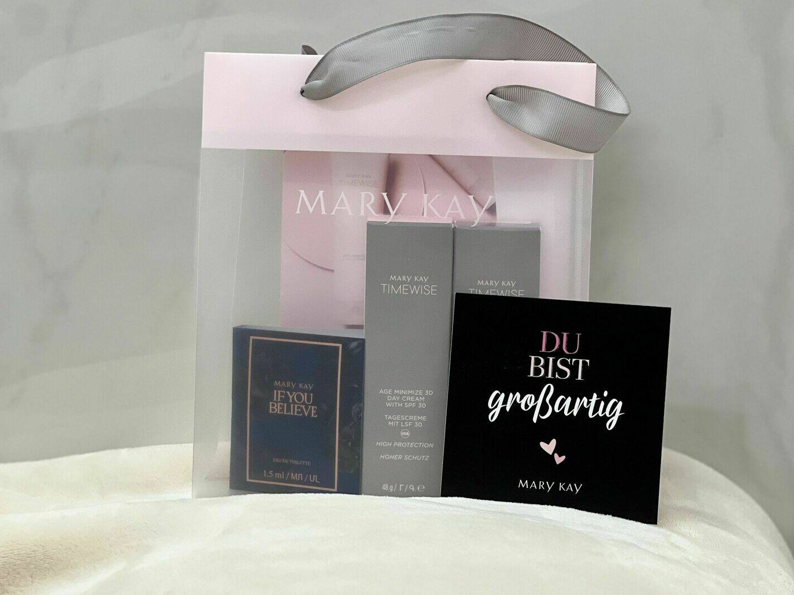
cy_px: 276
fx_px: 1996
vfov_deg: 17.0
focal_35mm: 87
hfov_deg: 22.5
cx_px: 402
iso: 250
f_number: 2.8
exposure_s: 1/100
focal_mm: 9
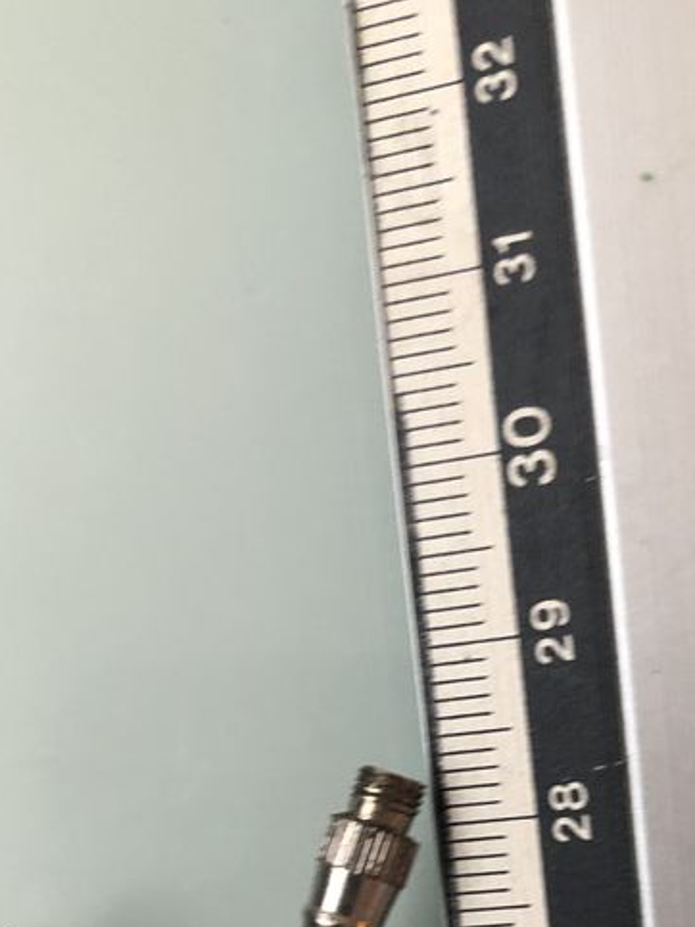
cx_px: 555
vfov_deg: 31.0
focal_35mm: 58
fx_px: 1553
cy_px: 914
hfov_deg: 24.8
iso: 80
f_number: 1.8
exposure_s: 1/17
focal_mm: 3.99
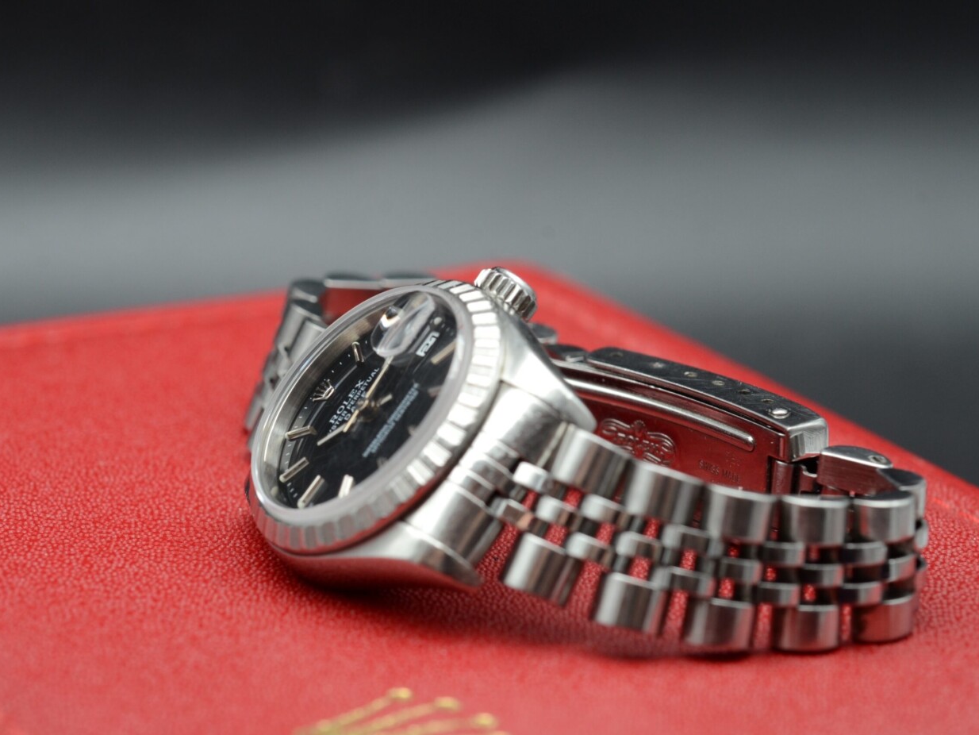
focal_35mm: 98
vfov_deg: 15.1
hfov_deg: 20.0
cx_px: 474
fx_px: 2772
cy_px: 368
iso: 500
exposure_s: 1/40
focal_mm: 60
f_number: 8
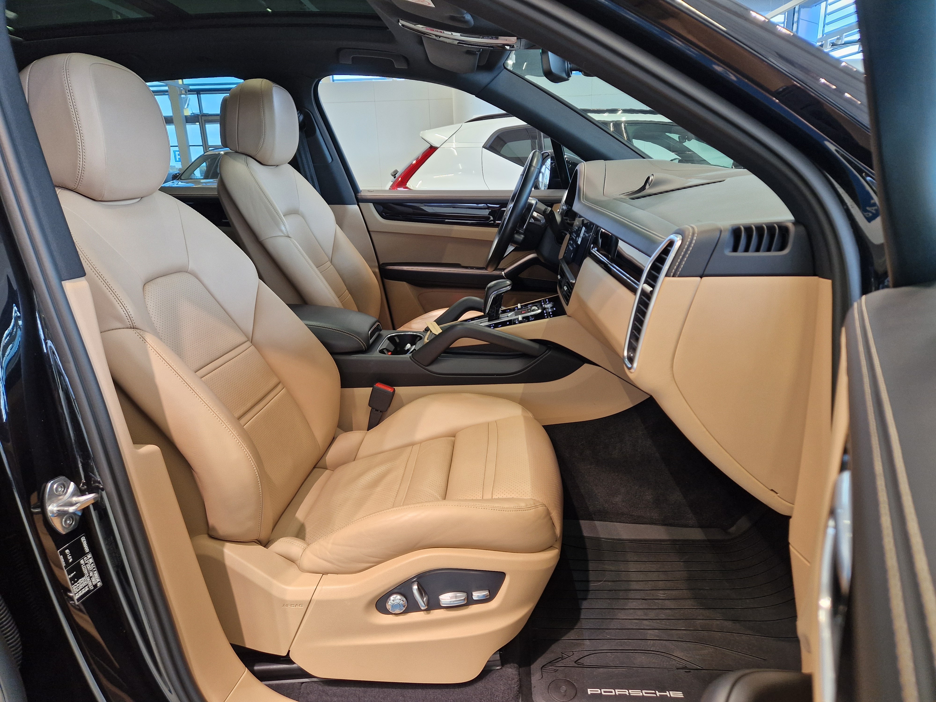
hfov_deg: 73.9
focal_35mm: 23
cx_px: 468
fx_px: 622
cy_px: 351
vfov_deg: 58.9
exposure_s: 1/100
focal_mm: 5.4
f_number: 1.8
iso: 100
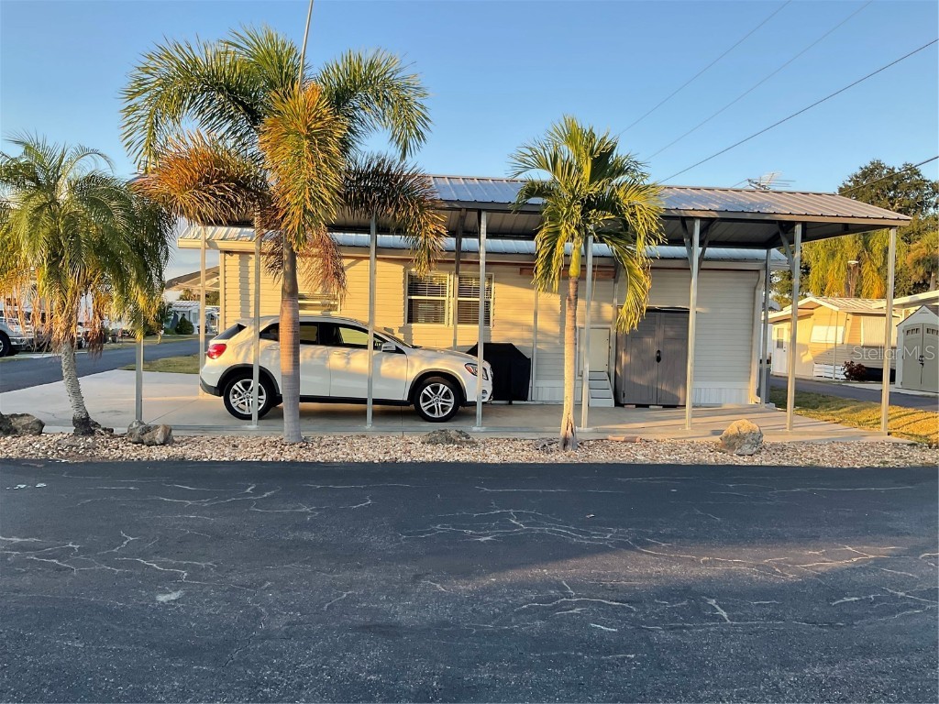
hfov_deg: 61.7
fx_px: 787
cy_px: 352
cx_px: 470
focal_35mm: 29
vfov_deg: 48.2
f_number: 1.8
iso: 16
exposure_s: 1/422
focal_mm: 3
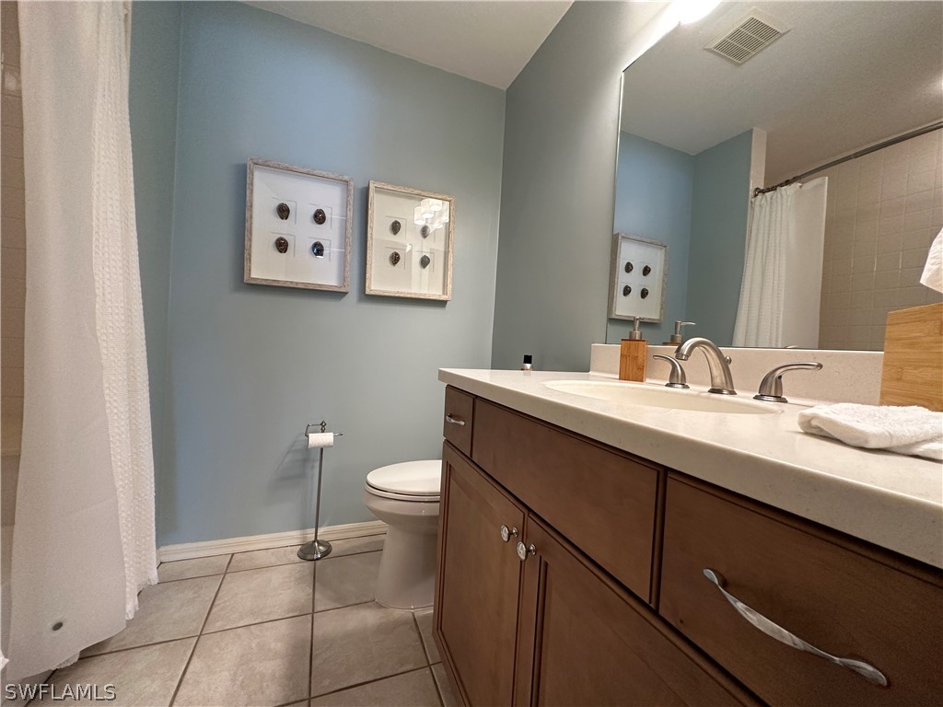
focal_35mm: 14
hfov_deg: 102.1
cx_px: 472
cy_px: 354
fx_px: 381
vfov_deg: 85.7
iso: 250
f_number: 2.2
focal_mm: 2.22
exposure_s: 1/120
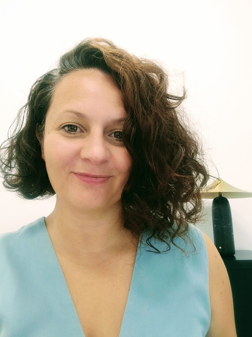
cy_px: 168
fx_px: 194
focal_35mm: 20
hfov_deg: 66.0
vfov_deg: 81.7
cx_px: 126
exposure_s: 1/33.3
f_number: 2.45
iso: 80
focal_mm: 3.48
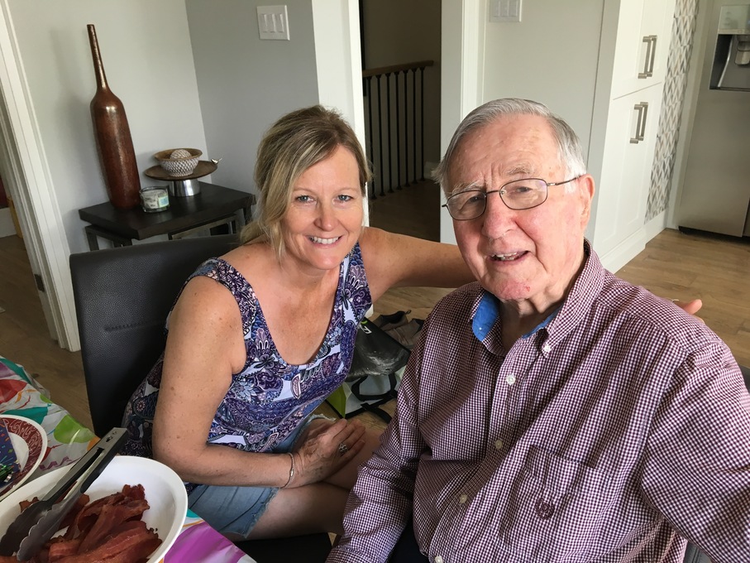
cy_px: 282
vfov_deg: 48.2
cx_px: 375
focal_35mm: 29
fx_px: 628
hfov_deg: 61.7
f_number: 2.2
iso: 50
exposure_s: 1/30
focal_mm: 4.15
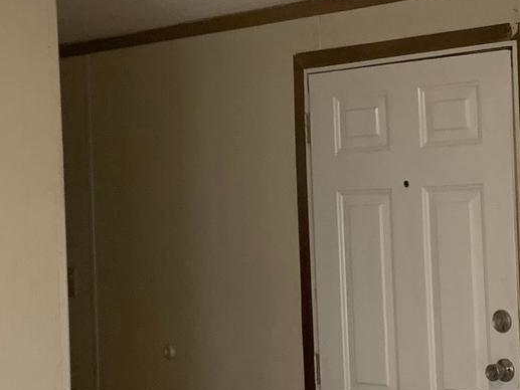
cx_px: 346
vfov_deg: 14.4
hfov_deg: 19.0
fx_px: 1548
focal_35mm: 103
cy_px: 218
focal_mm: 4.25
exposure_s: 1/60
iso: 125
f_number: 1.8
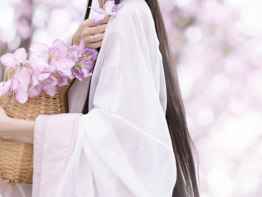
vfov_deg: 7.1
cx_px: 121
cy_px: 13
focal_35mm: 210
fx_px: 1590
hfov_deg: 9.4
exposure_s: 1/250
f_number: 2.8
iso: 160
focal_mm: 125
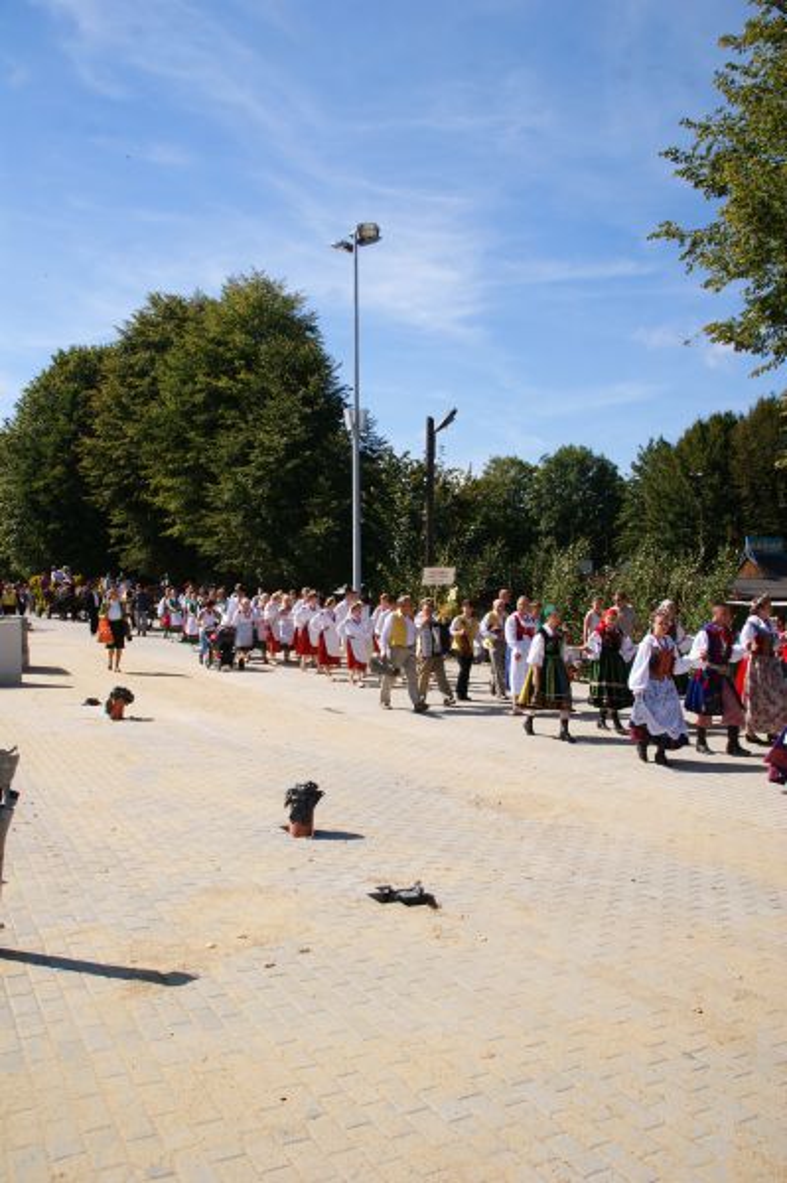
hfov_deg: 47.9
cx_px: 394
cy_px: 592
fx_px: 887
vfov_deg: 67.4
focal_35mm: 27
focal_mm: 18
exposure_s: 1/160
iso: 100
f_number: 10
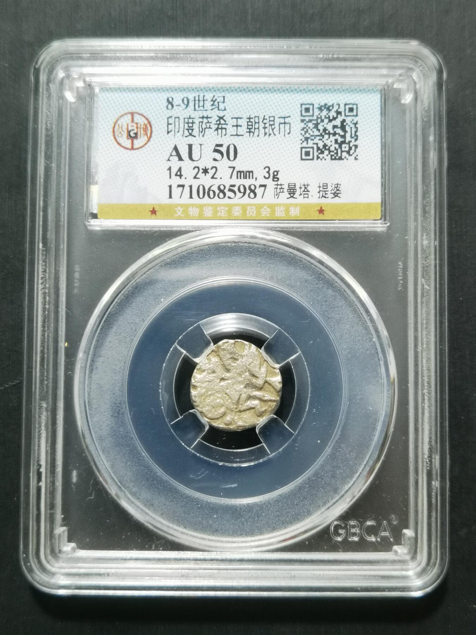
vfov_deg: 33.2
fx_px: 1063
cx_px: 238
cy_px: 318
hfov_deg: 25.2
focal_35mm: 58
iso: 160
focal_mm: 6.67
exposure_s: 1/100
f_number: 1.9
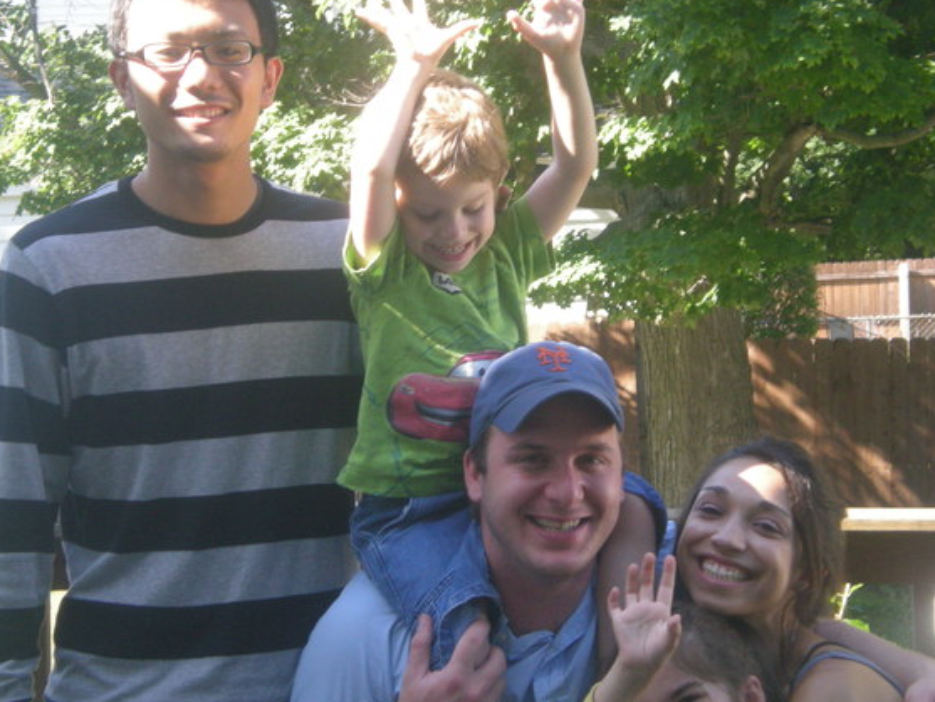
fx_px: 2702
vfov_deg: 14.8
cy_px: 364
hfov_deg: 19.6
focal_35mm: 100
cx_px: 426
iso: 206
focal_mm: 14.3
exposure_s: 1/107
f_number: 5.1
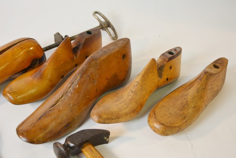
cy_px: 79
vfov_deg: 25.1
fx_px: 354
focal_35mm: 54
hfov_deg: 36.9
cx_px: 118
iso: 400
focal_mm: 36
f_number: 5
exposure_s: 1/100
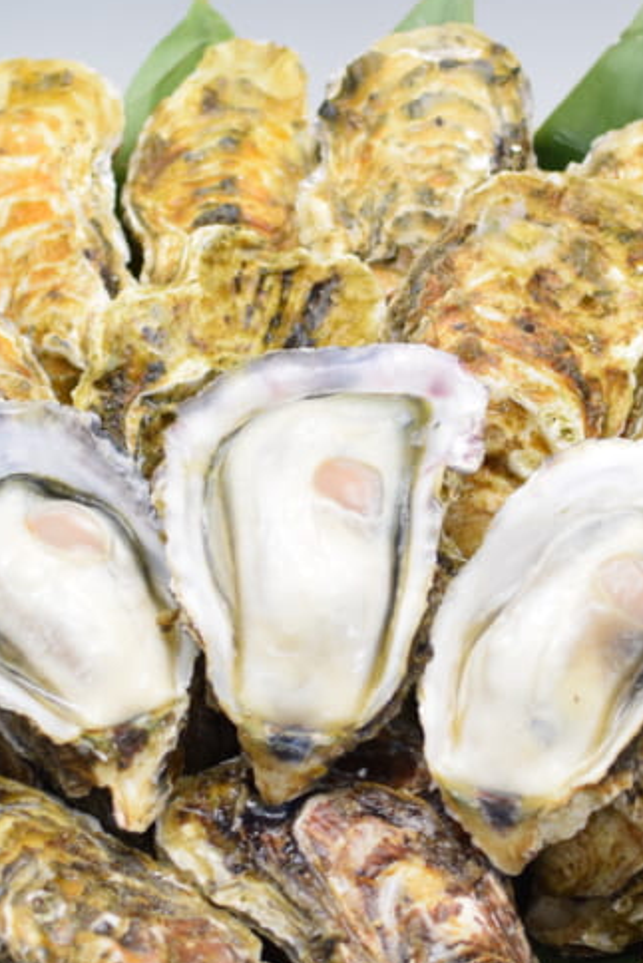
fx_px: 2973
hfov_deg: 12.3
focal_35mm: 111
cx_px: 362
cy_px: 604
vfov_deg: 18.4
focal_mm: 35
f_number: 5
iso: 800
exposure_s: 1/125
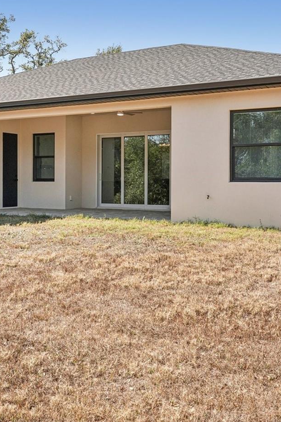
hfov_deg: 29.6
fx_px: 527
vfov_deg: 43.5
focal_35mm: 45
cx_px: 89
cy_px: 183
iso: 400
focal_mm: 26
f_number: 9
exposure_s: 1/400
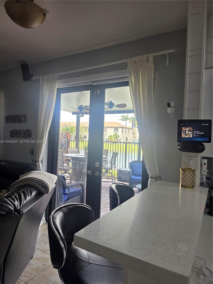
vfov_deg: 73.9
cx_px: 106
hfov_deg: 58.9
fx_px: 189
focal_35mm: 23
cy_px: 142
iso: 64
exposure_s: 1/100
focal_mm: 6.3
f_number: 1.7
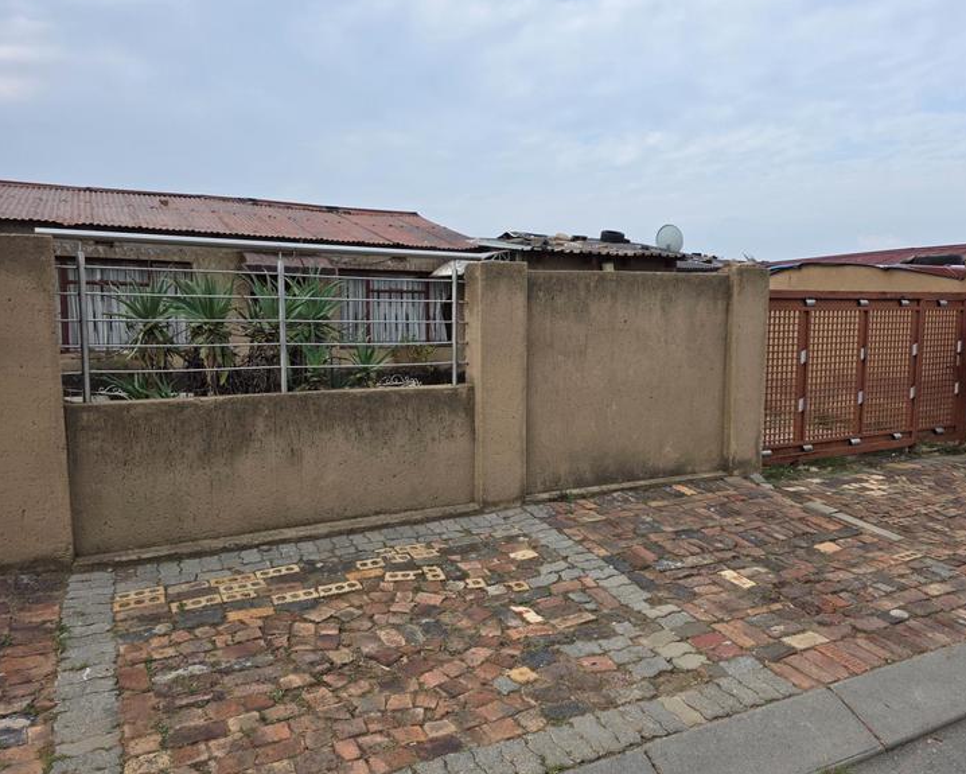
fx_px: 715
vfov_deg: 56.8
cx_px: 513
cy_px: 382
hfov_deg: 68.0
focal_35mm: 25
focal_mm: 6.3
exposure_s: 1/2874
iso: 80
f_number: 1.7
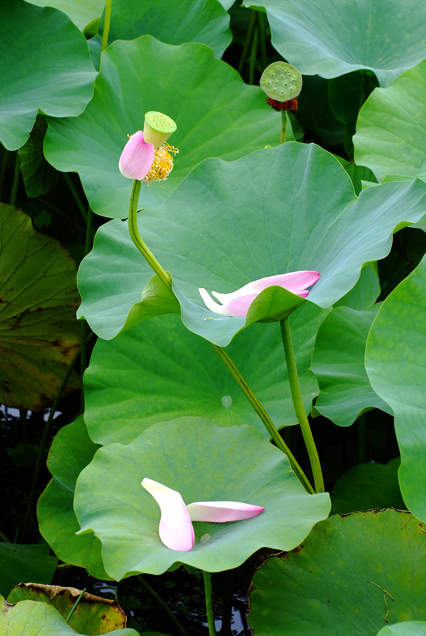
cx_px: 213
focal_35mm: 165
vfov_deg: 12.4
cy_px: 318
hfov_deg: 8.3
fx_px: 2922
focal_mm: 110
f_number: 11
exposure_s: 1/114
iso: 200
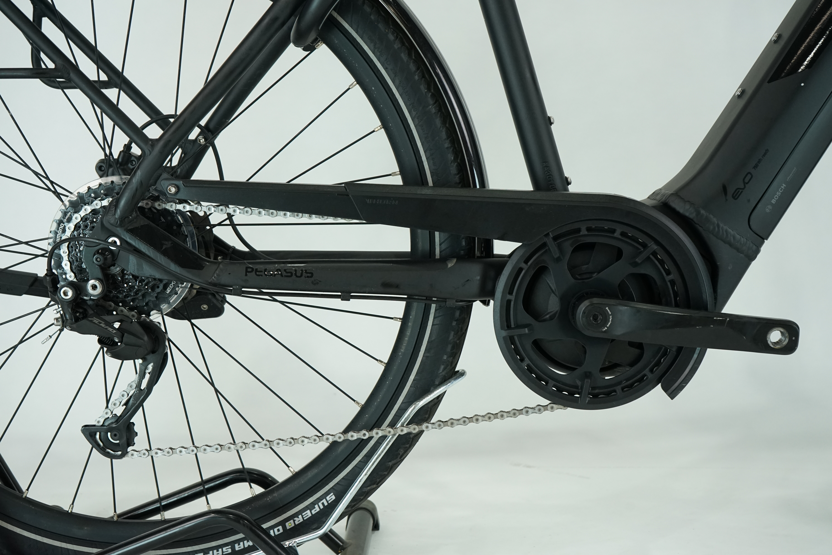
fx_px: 994
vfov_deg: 31.2
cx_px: 416
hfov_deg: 45.4
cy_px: 278
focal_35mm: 43
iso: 1600
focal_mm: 43
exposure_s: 1/200
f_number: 6.3
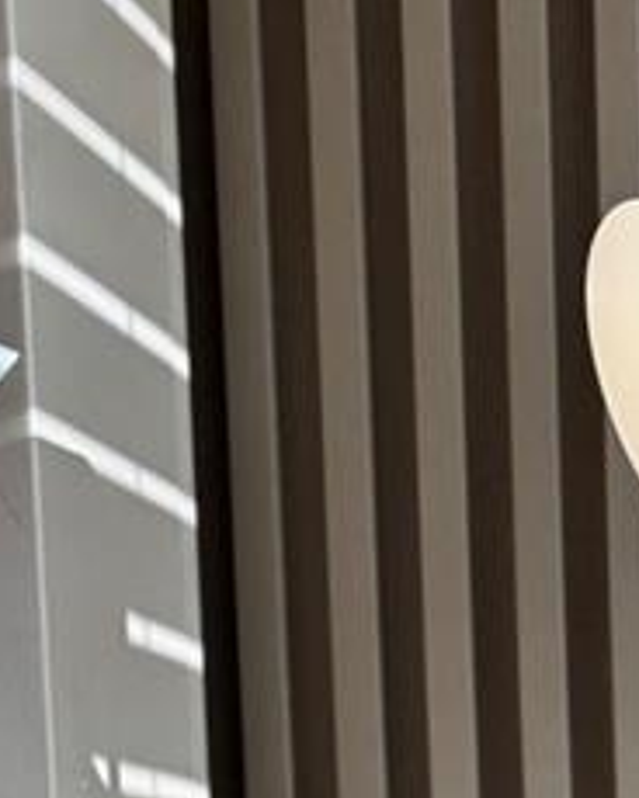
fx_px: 2884
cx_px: 1163
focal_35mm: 122
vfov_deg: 13.6
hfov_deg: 11.7
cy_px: 1579
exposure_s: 1/174
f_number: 1.78
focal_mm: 6.76
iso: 64
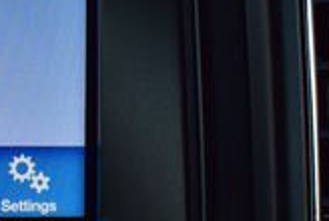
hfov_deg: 13.5
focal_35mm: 140
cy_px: 86
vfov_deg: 9.8
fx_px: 1282
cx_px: -217
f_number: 9
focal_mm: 24
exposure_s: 1/100
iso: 400
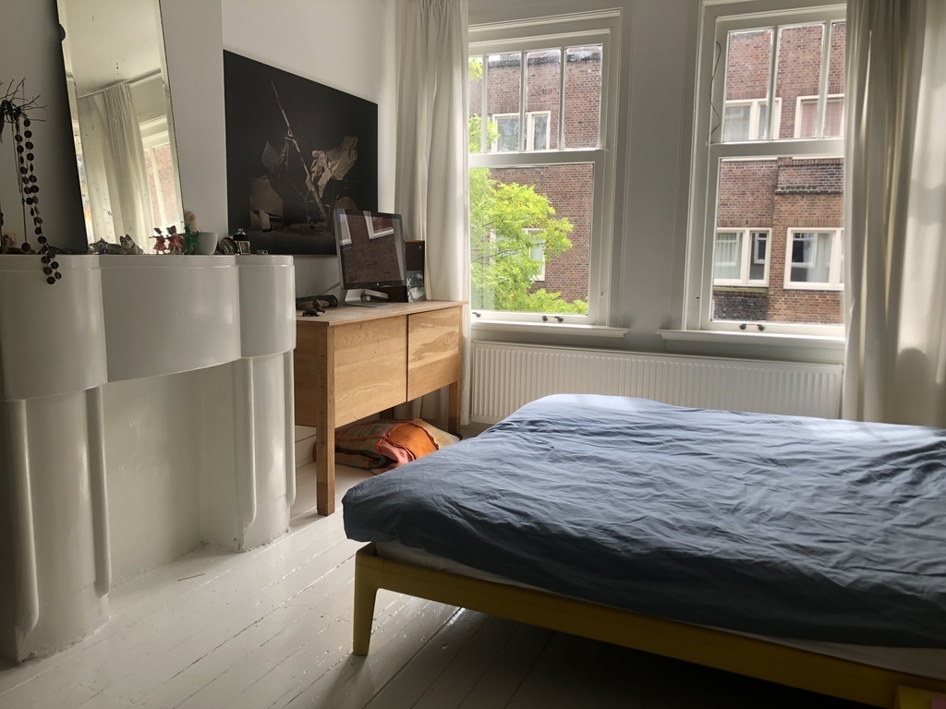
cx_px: 473
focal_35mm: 28
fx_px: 765
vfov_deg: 49.7
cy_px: 354
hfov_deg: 63.4
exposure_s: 1/129
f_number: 1.8
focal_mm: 3.99
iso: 20
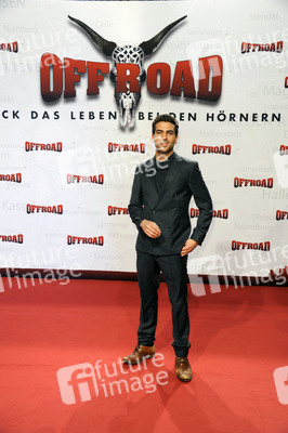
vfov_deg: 44.5
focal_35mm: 44
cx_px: 144
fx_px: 529
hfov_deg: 30.5
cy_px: 216
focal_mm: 44
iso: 800
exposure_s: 1/160
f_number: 5.6
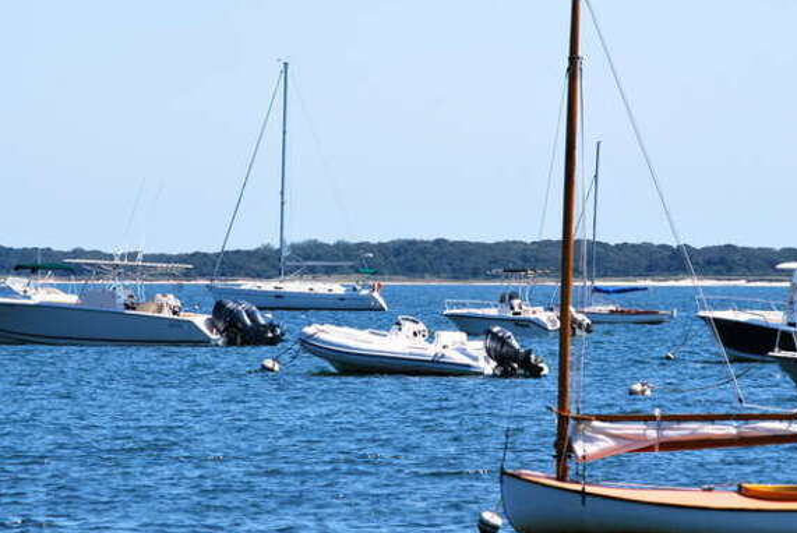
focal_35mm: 315
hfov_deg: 6.5
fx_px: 6981
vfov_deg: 4.4
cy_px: 260
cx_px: 380
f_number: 10
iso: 110
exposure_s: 1/250
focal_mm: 150
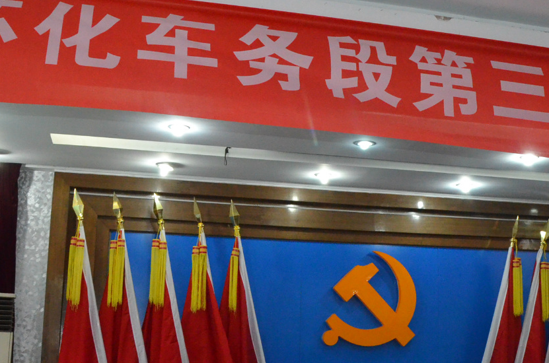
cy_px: 178
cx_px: 379
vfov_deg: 25.9
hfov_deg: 37.7
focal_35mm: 52
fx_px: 791
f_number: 7.1
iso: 4000
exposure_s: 1/160
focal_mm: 18
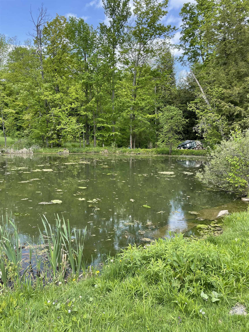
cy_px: 166
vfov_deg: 67.3
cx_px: 124
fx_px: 249
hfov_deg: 53.1
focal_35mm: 26
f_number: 1.6
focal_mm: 4.2
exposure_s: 1/759
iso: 32
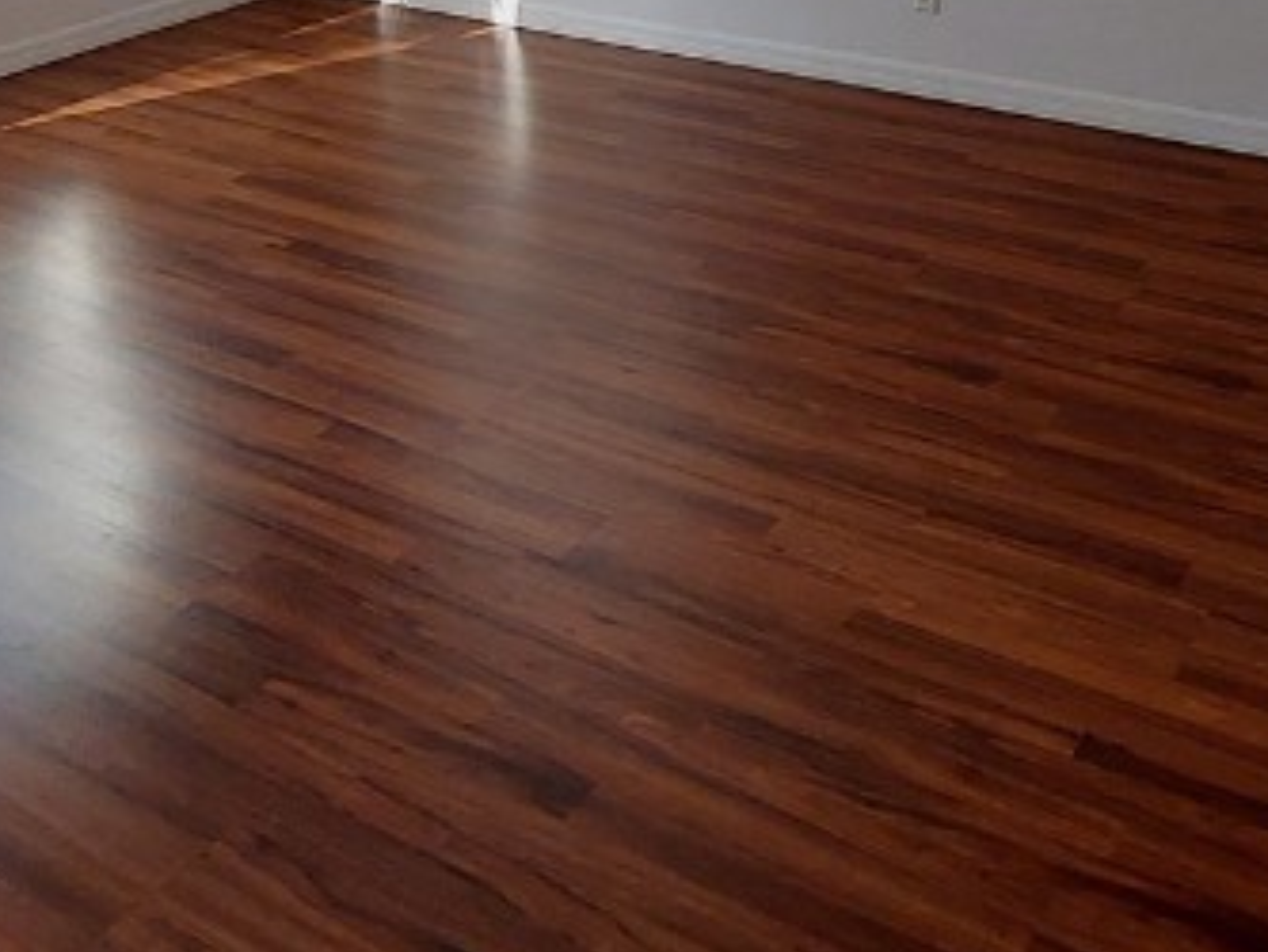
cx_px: 830
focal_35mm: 40
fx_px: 1466
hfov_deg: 46.2
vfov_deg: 32.4
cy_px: -53
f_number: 2.2
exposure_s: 1/120
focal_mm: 1.74
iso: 100
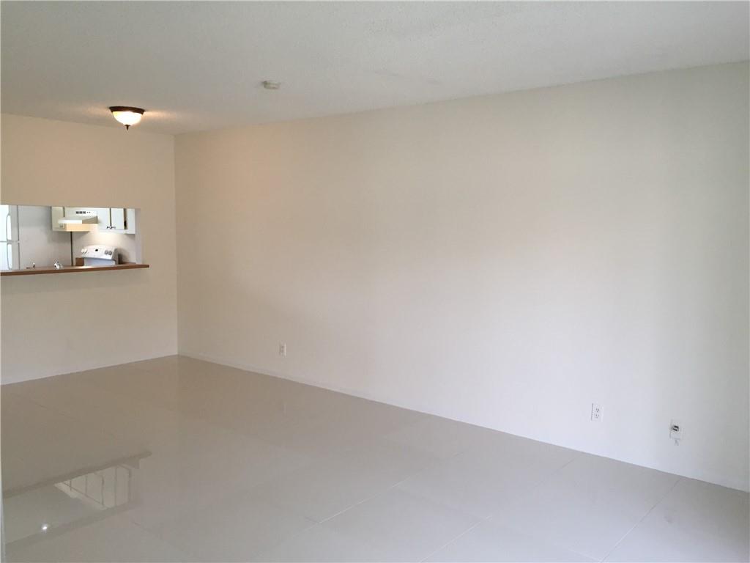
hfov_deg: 61.7
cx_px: 375
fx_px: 628
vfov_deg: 48.2
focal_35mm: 29
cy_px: 282
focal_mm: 4.15
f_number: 2.2
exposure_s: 1/30
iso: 40
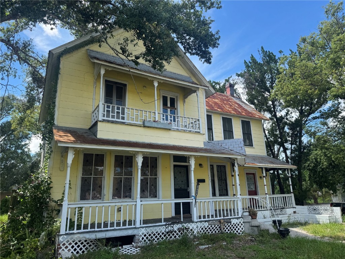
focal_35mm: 24
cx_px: 172
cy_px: 130
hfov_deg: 71.6
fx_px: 239
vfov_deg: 56.8
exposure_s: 1/1285
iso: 80
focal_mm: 6.76
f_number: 1.78
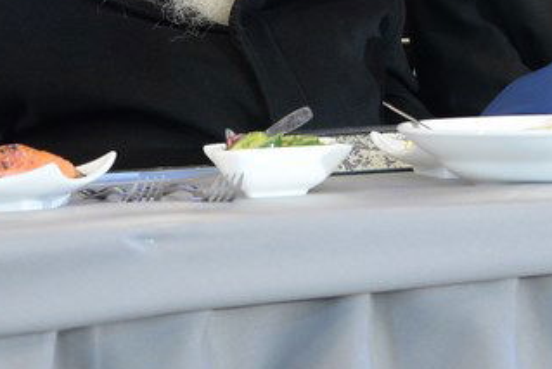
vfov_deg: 9.6
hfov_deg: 14.8
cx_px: 530
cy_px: -248
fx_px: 2102
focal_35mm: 137
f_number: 5
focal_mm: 38
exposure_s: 1/80
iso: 1250
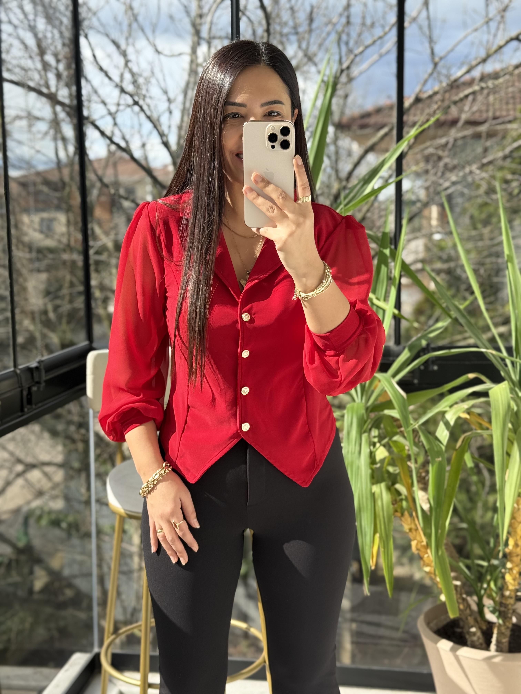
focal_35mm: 48
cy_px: 347
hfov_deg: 30.3
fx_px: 963
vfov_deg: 39.7
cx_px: 260
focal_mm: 6.76
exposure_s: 1/1013
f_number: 1.78
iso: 64
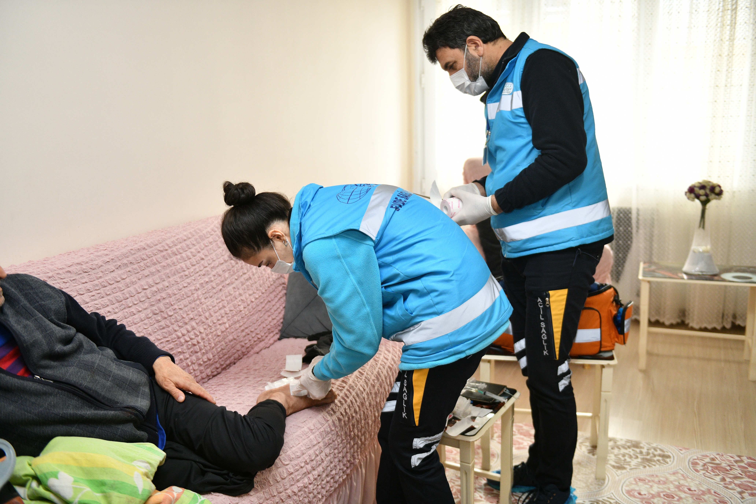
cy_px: 252
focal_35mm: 35
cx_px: 378
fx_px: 735
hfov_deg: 54.4
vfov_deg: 37.9
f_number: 2.8
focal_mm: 35
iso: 1250
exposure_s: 1/250
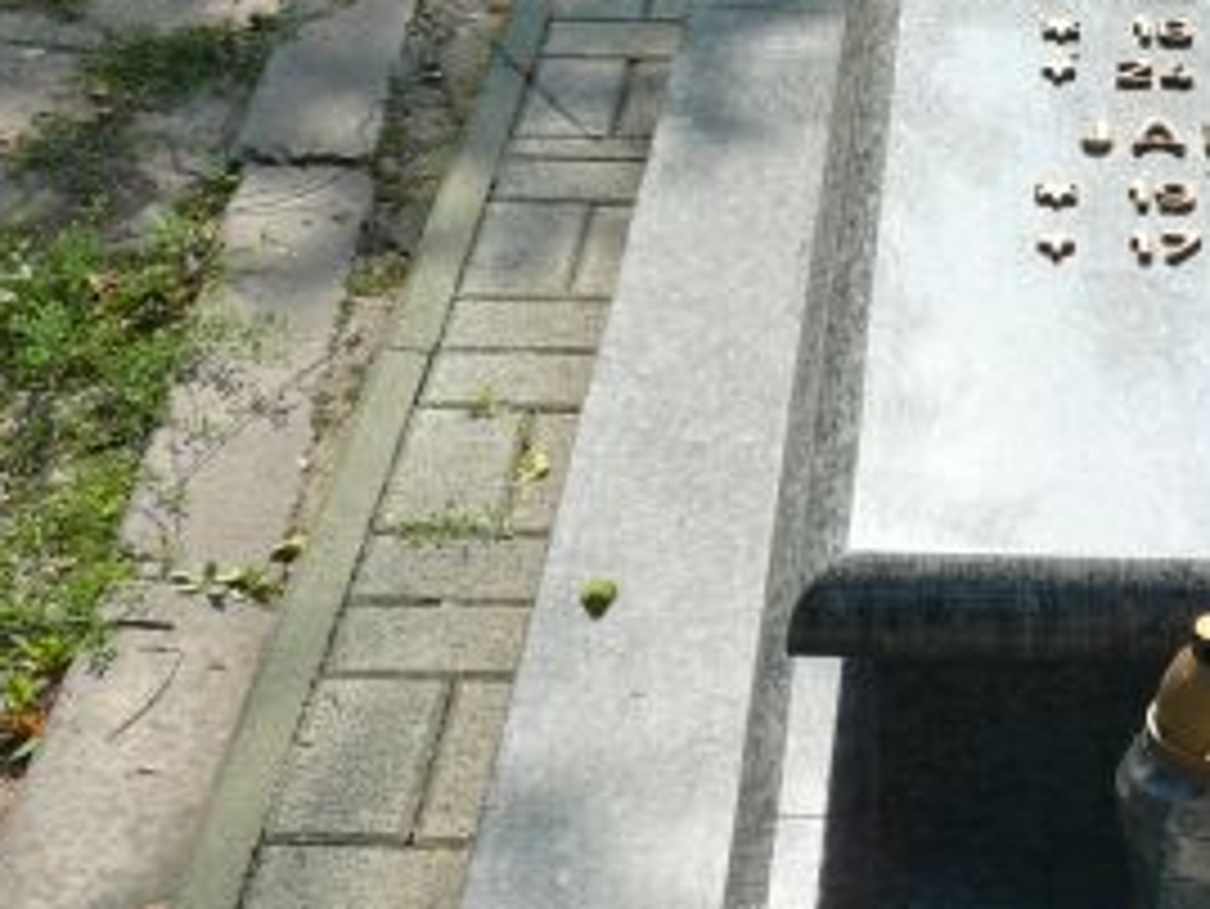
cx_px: 1268
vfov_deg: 16.8
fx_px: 3077
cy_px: 436
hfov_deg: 21.3
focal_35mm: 88
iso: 100
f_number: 5.6
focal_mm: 7.8
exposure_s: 1/250
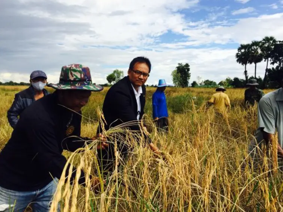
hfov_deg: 59.9
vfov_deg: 46.8
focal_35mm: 30
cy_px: 105
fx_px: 245
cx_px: 143
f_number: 2.2
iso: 32
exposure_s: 1/2740
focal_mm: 4.15
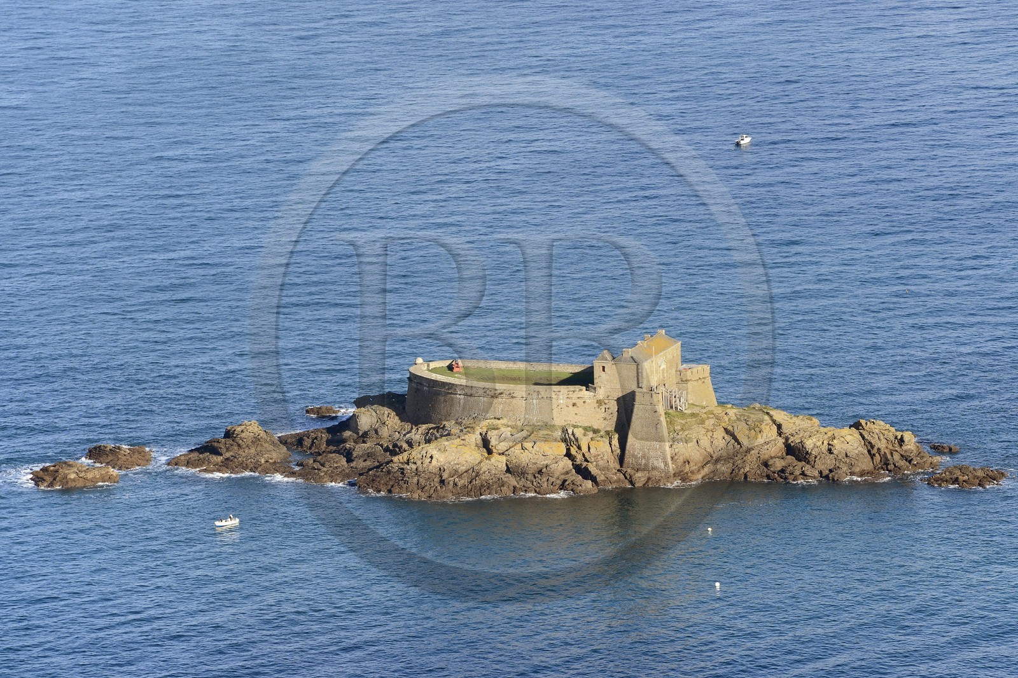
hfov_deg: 10.3
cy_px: 339
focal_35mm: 200
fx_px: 5654
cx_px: 509
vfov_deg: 6.9
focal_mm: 200
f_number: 8
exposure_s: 1/1000
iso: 400
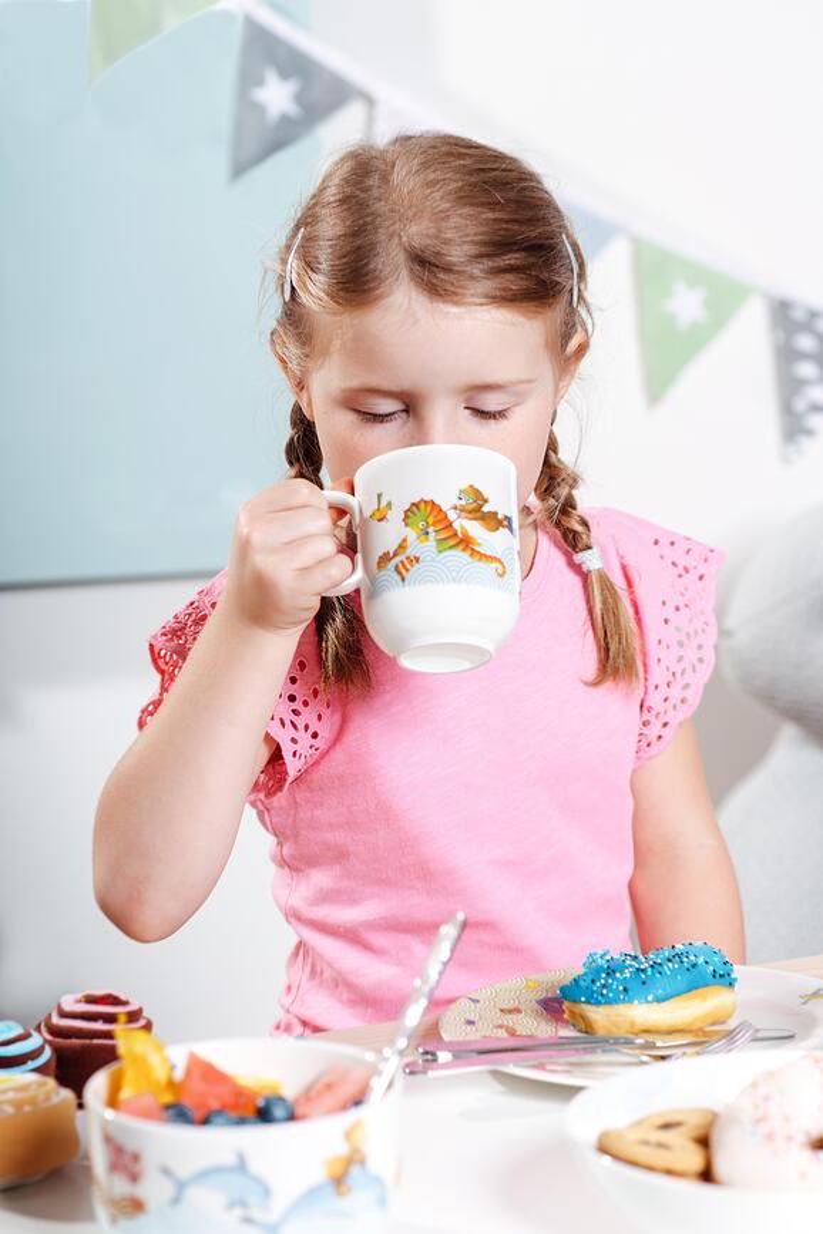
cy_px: 617
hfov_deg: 16.1
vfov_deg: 23.9
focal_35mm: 85
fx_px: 2915
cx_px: 412
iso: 40
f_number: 5.6
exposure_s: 1/200
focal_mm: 85
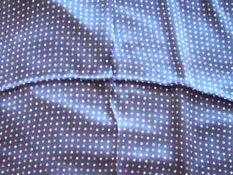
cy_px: 120
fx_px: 364
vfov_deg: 26.9
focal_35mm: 54
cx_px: 111
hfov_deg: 35.5
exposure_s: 1/25
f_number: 2.7
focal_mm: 6.2
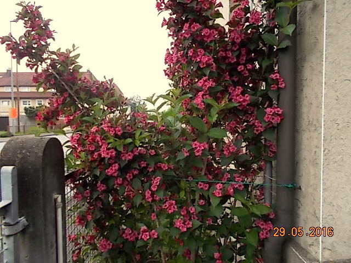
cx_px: 176
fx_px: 264
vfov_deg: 53.1
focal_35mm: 26
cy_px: 132
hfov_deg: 67.3
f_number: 3.2
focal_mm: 4.6
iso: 80
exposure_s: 1/100
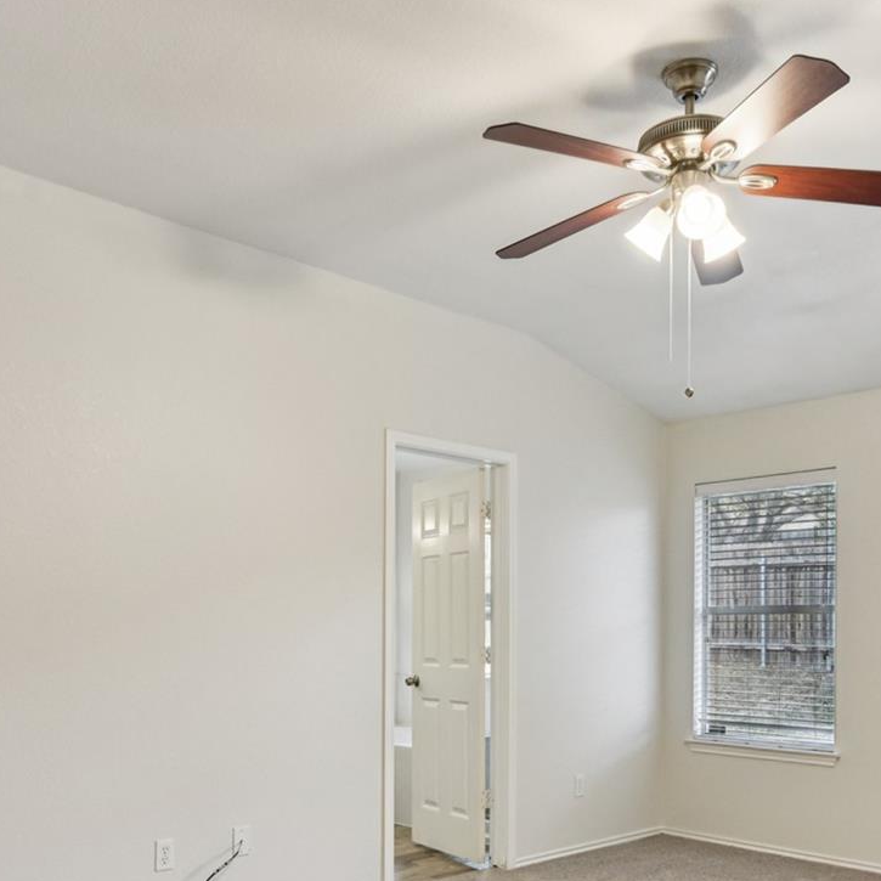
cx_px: 510
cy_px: 626
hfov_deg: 45.9
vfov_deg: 44.9
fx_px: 1037
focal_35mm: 36
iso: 800
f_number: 8
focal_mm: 15
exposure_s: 1/40
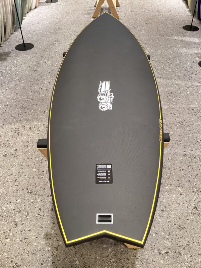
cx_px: 100
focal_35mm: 31
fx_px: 240
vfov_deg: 58.4
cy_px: 134
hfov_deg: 45.4
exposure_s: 1/50
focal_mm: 3.3
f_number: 2.4
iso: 200
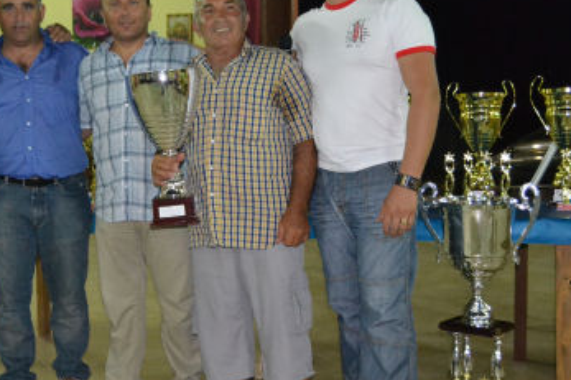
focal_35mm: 51
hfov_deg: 38.4
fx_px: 808
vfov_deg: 26.4
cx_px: 186
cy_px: 167
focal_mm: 20
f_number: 3.5
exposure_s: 1/60
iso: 3200
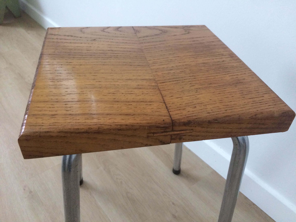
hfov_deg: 61.7
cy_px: 111
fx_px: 248
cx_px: 148
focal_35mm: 29
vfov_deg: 48.2
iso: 250
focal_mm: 4.15
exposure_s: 1/33
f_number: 2.2
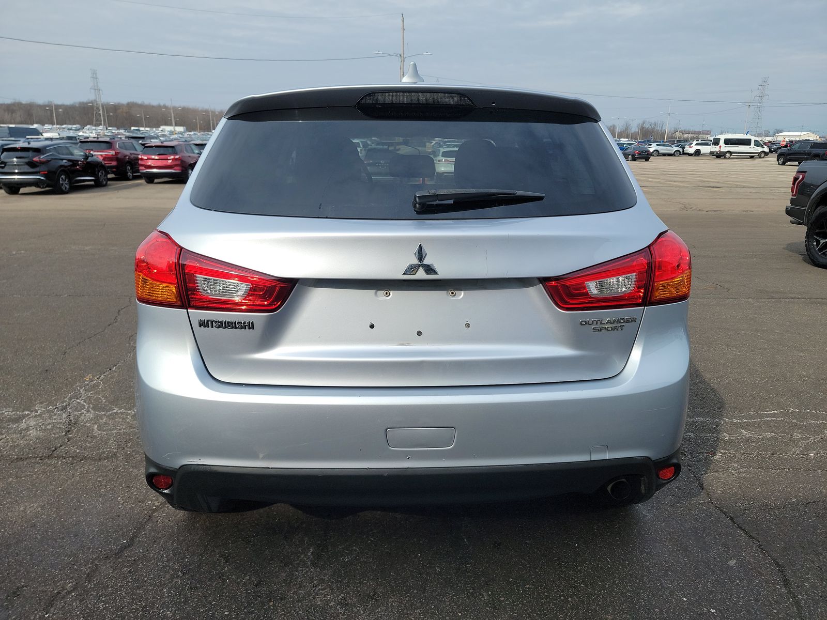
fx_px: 573
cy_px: 310
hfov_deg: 71.6
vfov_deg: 56.8
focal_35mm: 24
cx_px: 414
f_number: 1.8
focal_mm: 6.7
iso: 50
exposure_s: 1/730
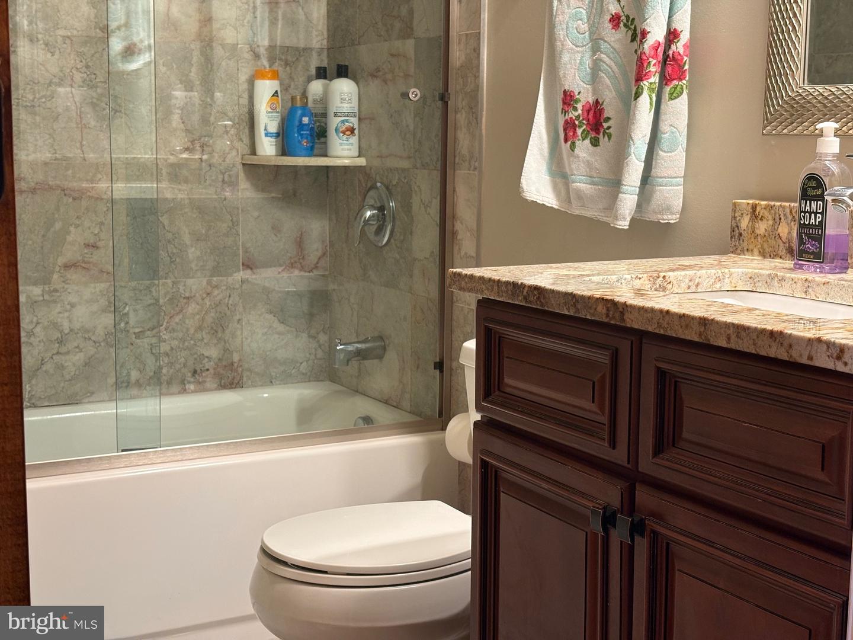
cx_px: 426
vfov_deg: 28.0
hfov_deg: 36.8
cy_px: 320
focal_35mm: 52
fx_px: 1281
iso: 125
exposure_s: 1/40
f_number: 1.6
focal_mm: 5.96
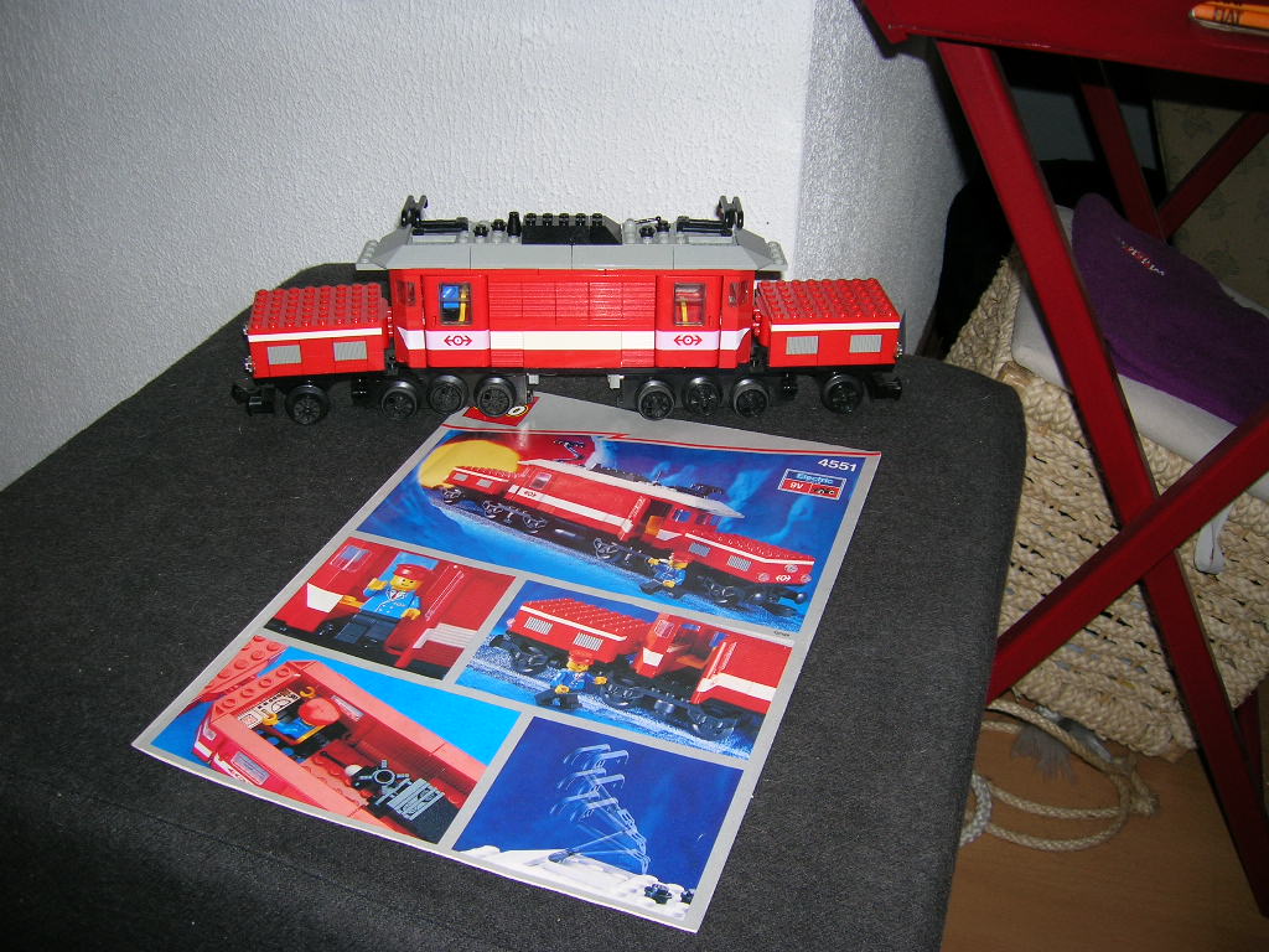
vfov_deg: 41.8
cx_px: 634
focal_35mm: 34
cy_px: 476
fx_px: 1246
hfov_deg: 54.0
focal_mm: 5.7
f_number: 2.9
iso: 50
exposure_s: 1/60.1
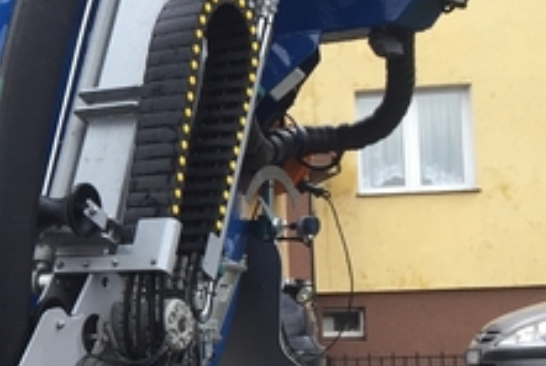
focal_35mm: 109
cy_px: 274
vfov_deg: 12.6
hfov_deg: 17.0
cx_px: -264
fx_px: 1655
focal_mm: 4.15
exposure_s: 1/100
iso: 40
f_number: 2.2
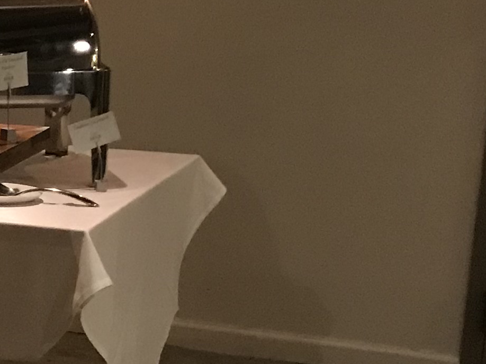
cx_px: -466
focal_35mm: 123
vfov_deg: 12.0
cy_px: 314
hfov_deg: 13.8
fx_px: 1726
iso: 100
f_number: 1.8
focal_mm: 3.99
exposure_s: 1/12
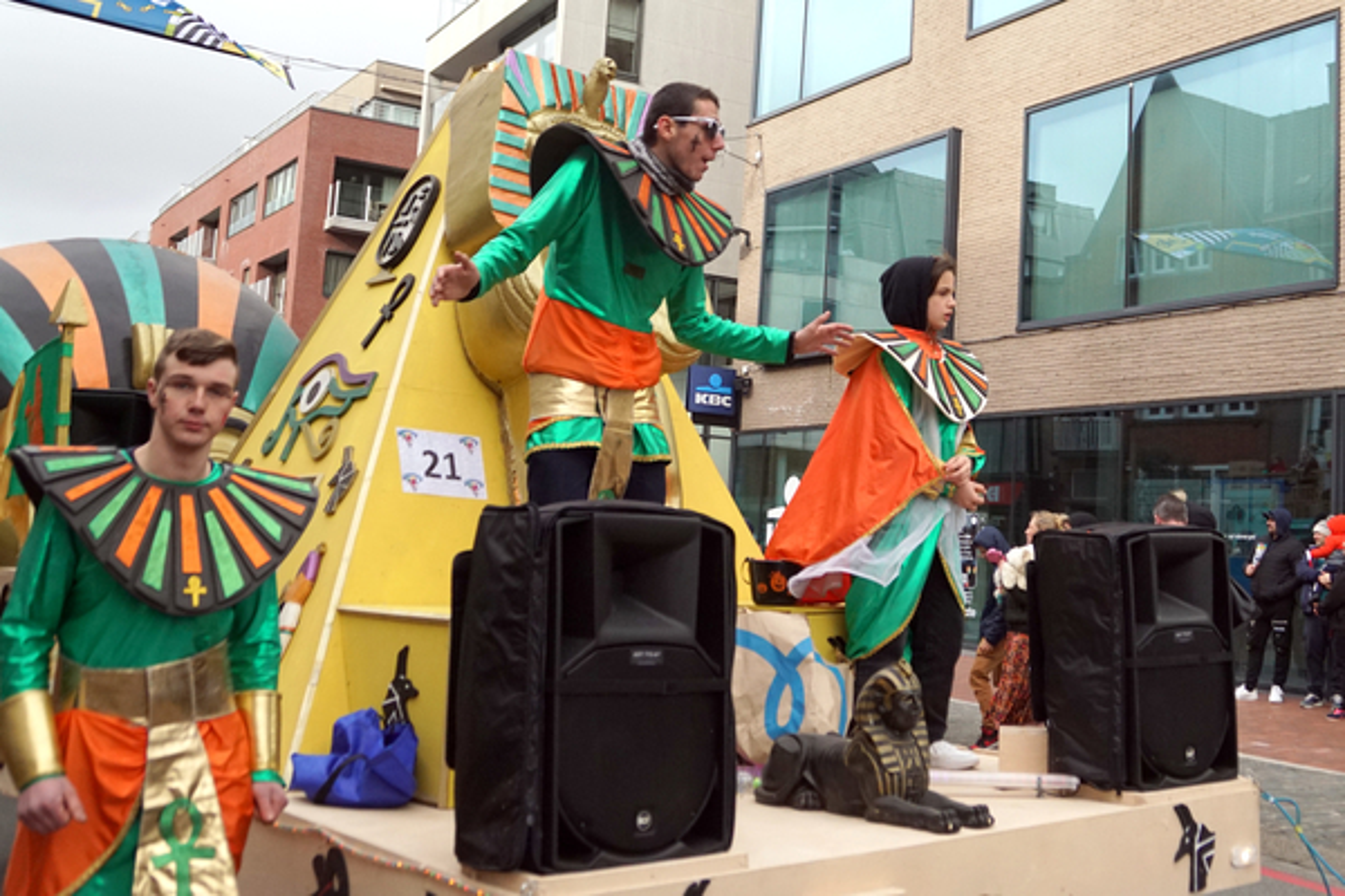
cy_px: 448
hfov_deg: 57.2
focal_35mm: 33
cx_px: 672
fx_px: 1233
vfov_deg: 40.0
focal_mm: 22
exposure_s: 1/2000
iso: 800
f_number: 4
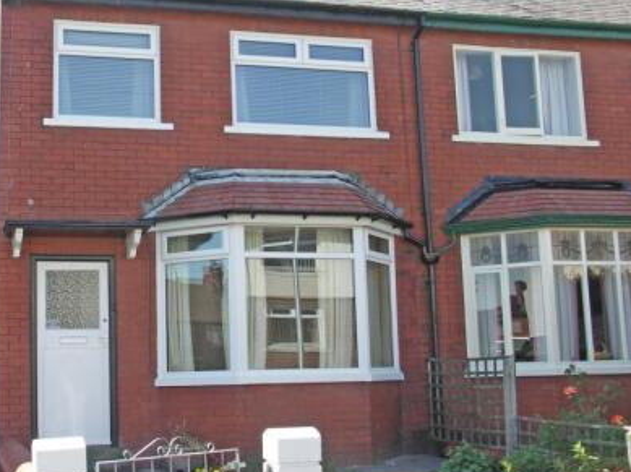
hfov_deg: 34.9
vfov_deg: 27.0
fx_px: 983
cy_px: 199
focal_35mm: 54
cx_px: 170
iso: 50
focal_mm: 9.5
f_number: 6.3
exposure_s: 1/60
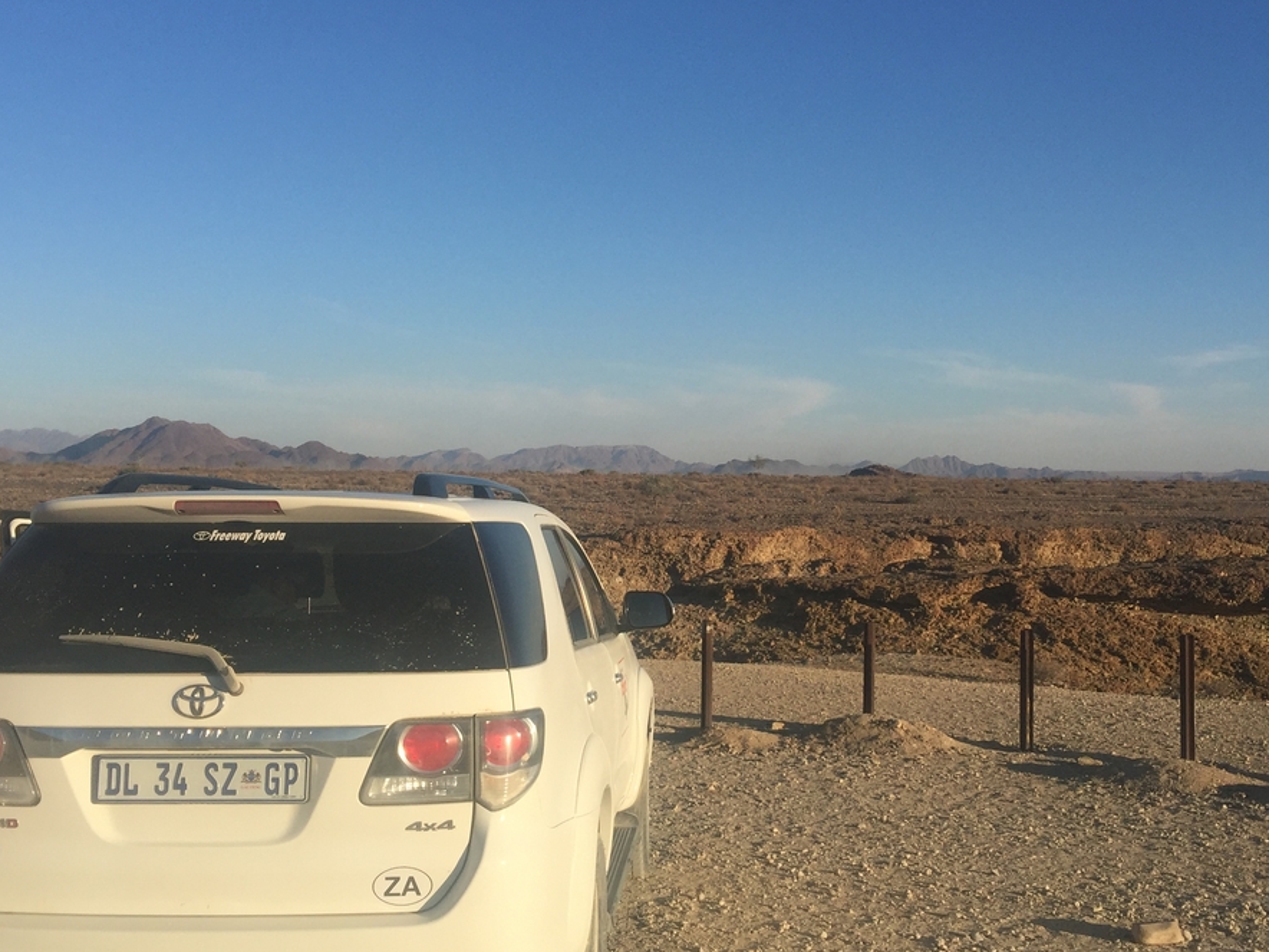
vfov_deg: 34.3
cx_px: 690
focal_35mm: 42
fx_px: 1540
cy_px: 504
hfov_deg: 44.7
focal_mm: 4.15
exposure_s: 1/2326
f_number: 2.2
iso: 32
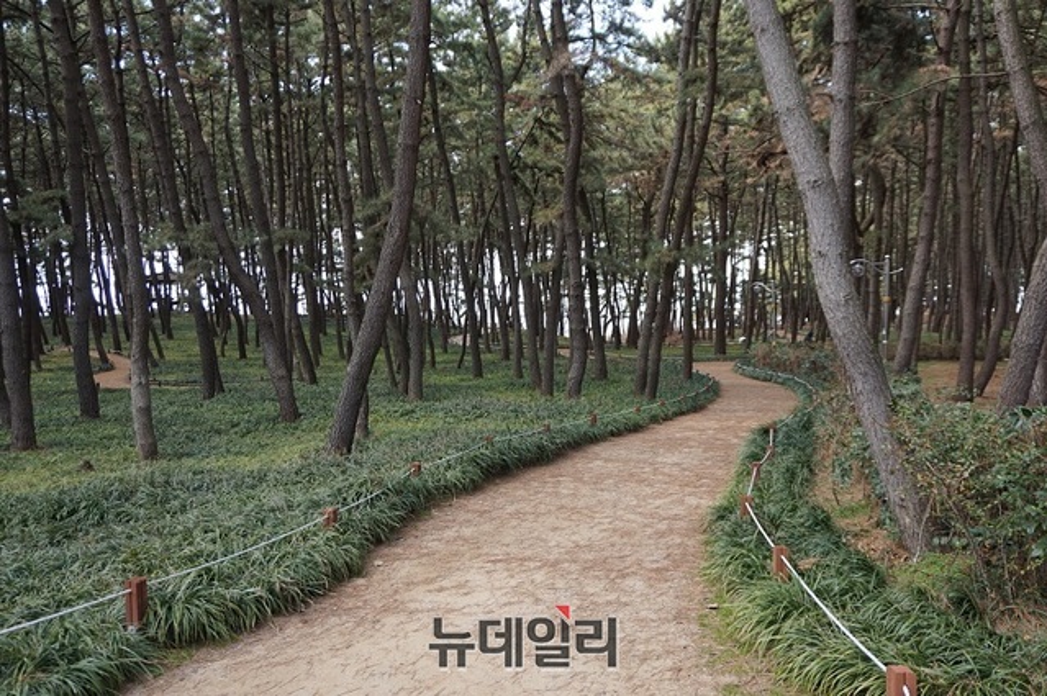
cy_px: 348
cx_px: 524
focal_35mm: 32
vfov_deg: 41.6
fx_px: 915
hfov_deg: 59.5
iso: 125
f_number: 4
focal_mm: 21
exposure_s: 1/160
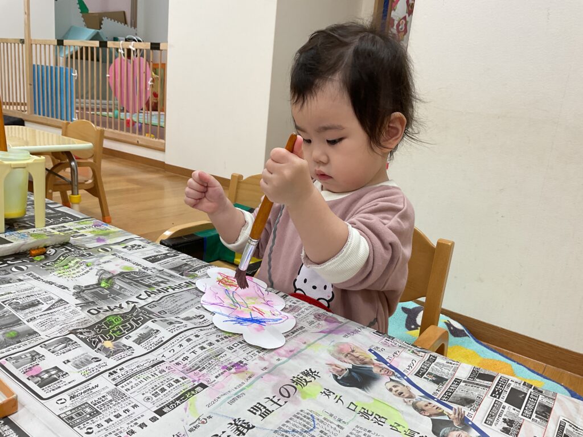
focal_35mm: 29
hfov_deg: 61.7
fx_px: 488
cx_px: 292
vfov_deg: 48.2
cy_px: 218
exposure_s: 1/120
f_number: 1.8
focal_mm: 3
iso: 40
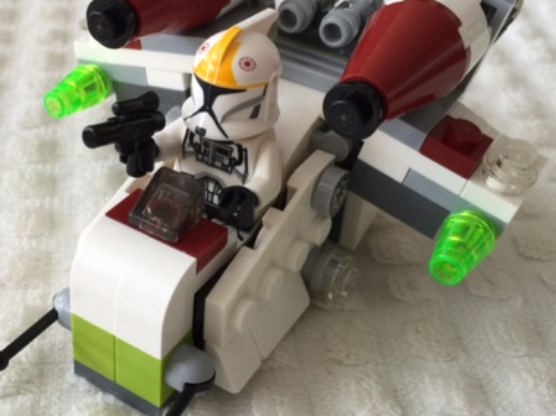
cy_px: 182
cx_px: 216
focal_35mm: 49
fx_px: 787
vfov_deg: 29.6
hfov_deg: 38.7
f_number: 2.2
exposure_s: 1/30
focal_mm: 4.15
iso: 32
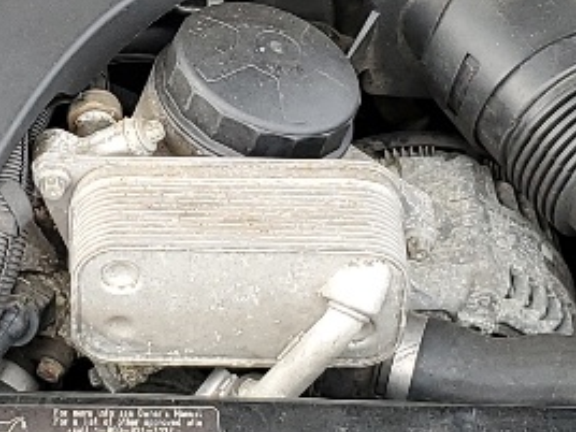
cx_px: 97
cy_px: 99
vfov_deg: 9.6
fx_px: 2579
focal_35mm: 155
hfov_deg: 12.7
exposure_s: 1/189
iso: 50
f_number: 1.5
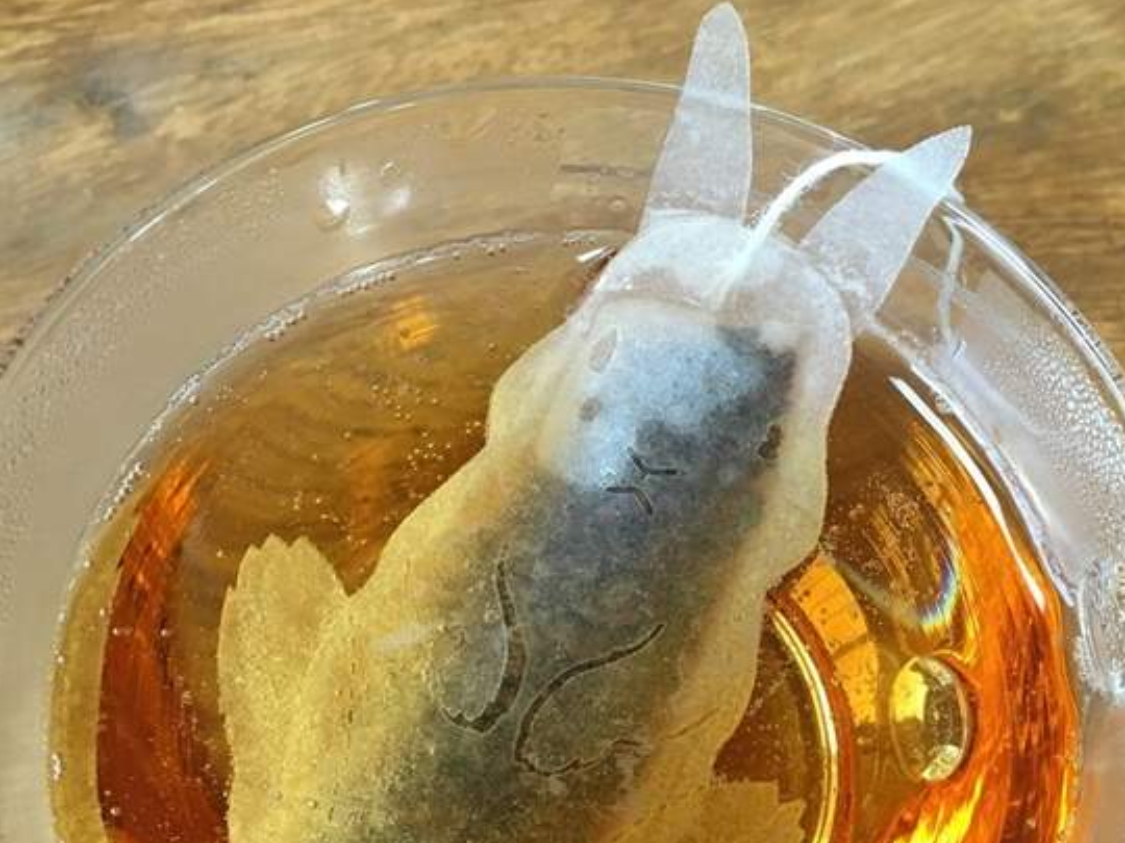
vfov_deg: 33.2
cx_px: 667
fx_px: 1397
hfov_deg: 43.7
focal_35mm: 43
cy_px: 583
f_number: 2.2
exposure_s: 1/30
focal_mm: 4.15
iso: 125
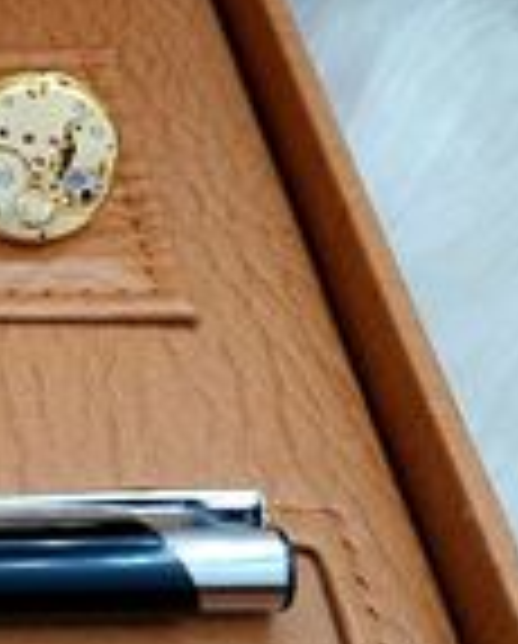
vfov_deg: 17.2
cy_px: -131
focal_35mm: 106
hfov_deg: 13.3
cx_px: -383
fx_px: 2025
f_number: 1.8
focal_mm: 5.4
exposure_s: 1/425
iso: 50
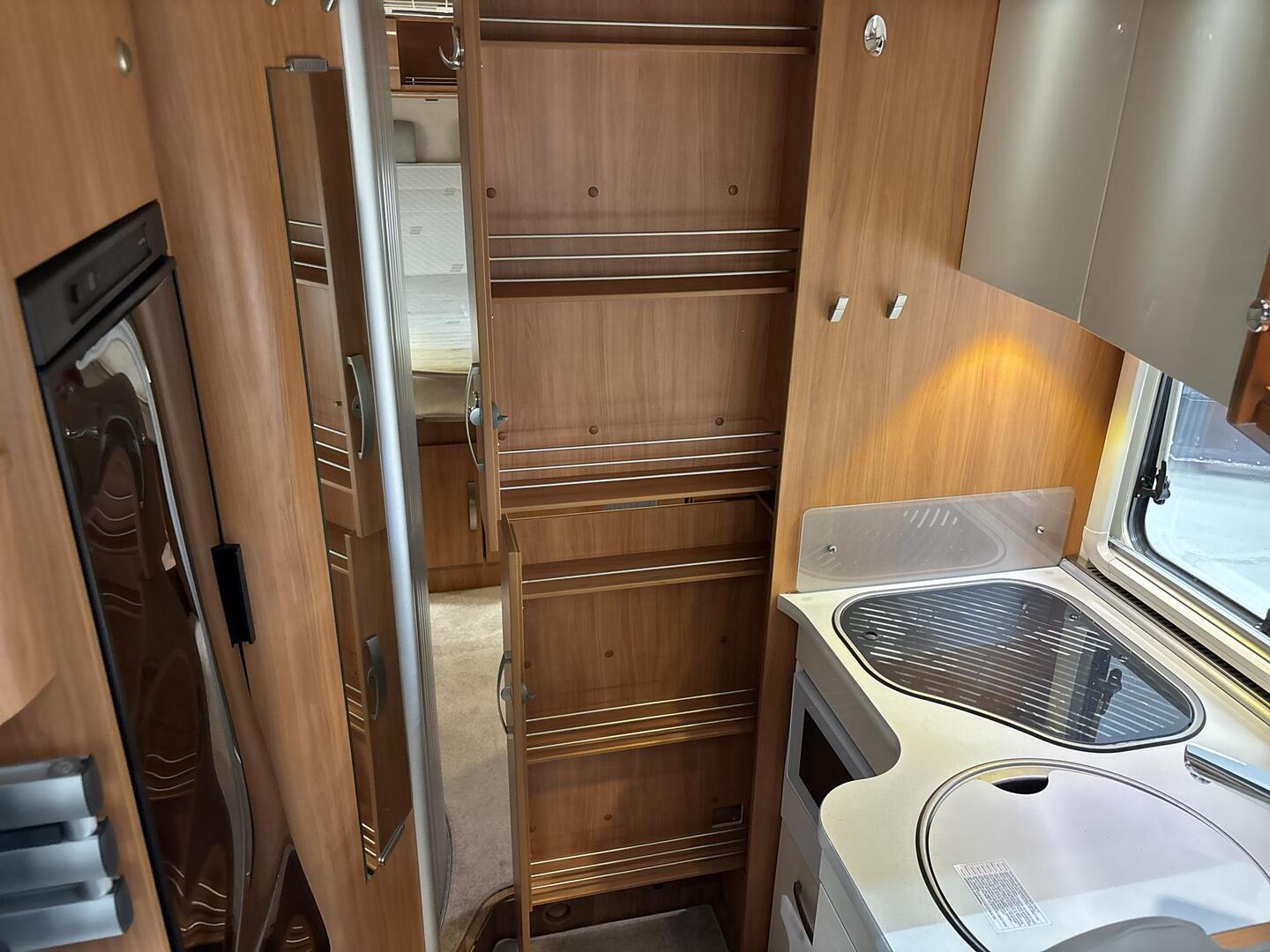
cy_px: 476
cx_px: 635
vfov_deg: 53.1
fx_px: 954
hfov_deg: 67.3
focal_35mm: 26
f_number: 1.6
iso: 400
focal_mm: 5.96
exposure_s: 1/50
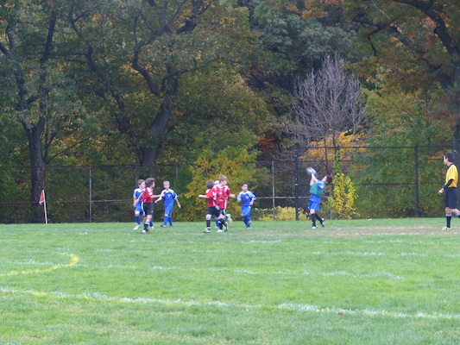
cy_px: 172
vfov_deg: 10.6
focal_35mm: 140
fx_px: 1861
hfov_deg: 14.1
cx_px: 230
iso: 400
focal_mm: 25.2
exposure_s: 1/60
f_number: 2.8
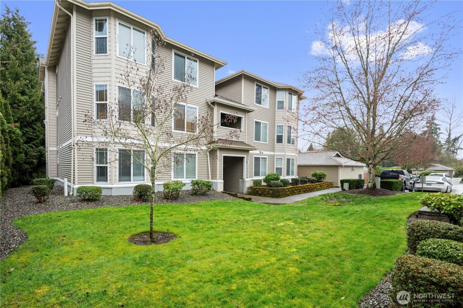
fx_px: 212
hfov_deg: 95.0
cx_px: 232
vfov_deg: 72.0
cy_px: 154
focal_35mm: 16
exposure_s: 1/8
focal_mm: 16.5
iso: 200
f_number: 8
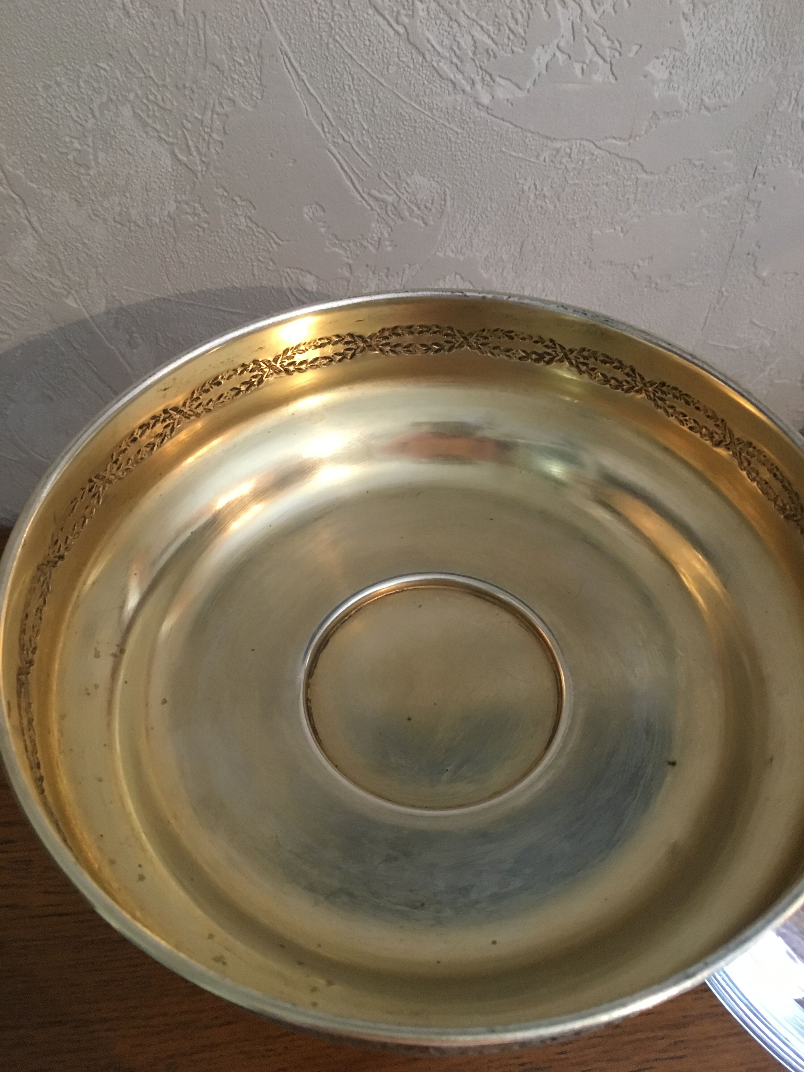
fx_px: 898
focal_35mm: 29
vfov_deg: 61.7
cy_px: 536
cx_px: 402
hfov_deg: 48.2
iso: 250
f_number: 2.2
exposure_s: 1/33
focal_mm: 4.15
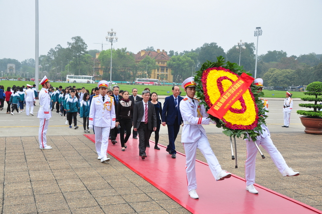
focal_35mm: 42
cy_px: 107
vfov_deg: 31.8
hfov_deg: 46.4
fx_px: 375
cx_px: 161
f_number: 7.1
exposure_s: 1/125
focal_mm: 28
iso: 320
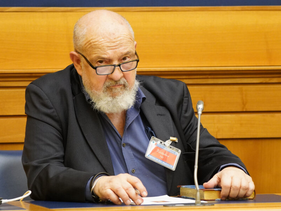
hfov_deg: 7.8
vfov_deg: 5.9
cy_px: 106
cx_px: 141
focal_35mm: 254
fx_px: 2062
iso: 6400
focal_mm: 156
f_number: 5
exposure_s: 1/125
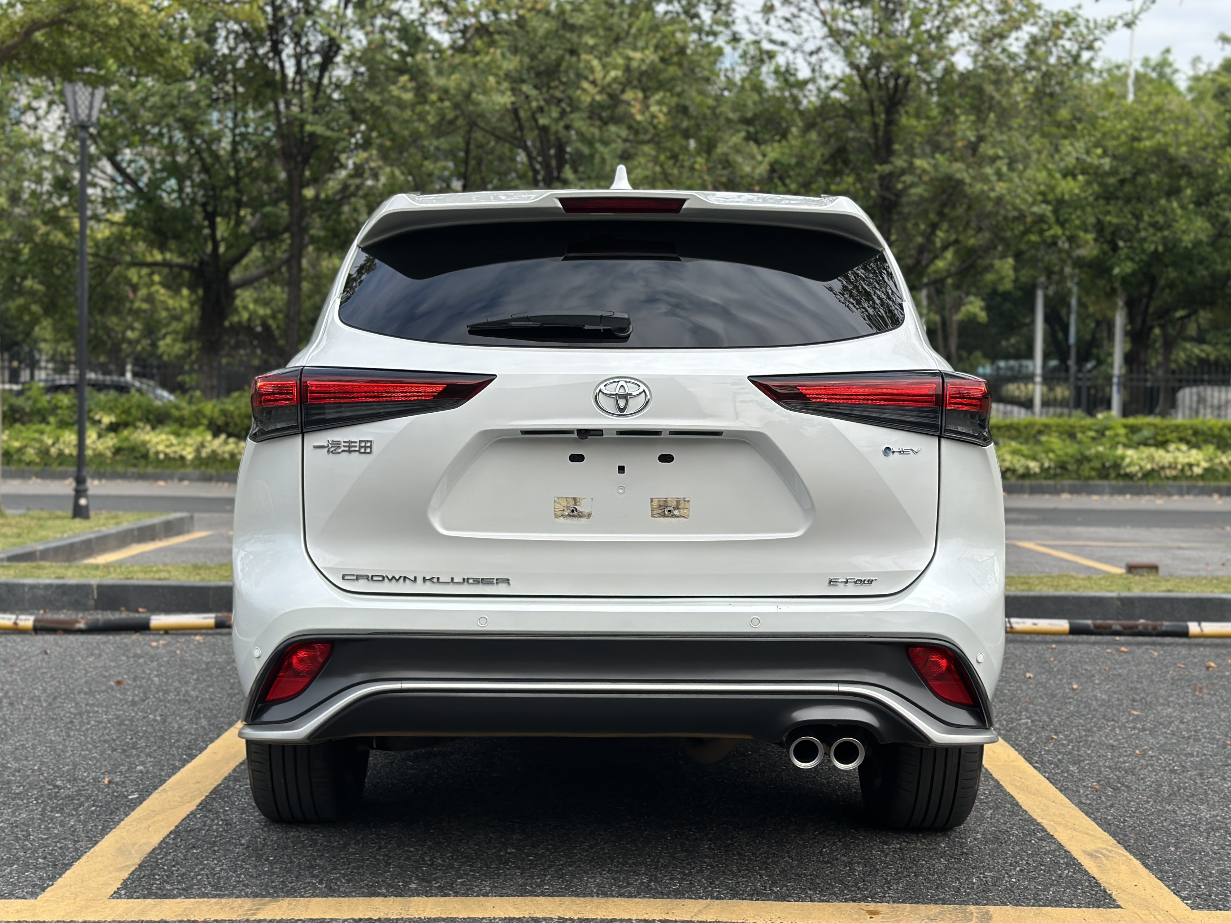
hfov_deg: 39.7
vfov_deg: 30.3
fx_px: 1707
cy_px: 462
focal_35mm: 48
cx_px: 616
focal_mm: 6.86
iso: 100
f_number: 1.78
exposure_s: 1/3367
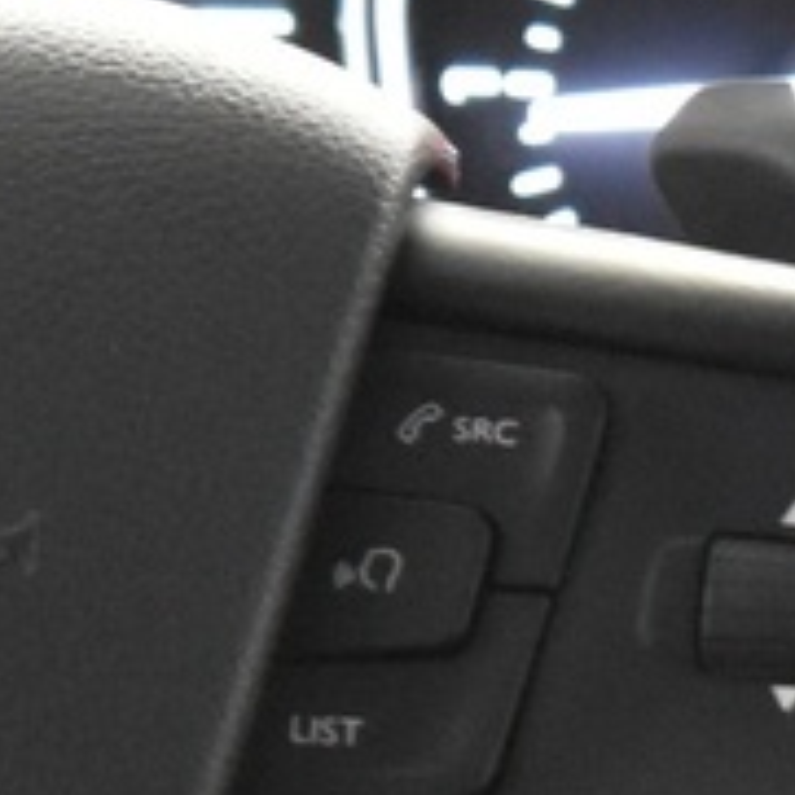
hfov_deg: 4.9
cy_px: 764
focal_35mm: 354
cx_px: -575
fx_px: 9193
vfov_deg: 4.9
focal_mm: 31
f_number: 4.2
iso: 3200
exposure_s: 1/15
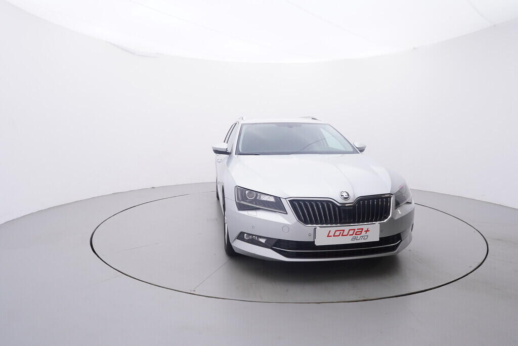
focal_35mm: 22
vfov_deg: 56.2
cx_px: 259
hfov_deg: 77.3
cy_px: 173
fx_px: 324
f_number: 5
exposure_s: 1/80
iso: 200
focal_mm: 15
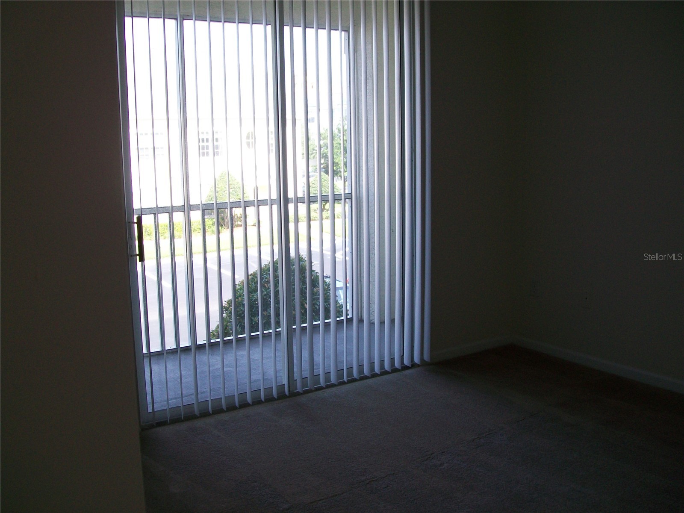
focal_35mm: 36
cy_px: 256
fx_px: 711
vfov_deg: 39.7
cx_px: 342
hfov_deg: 51.4
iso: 64
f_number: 2.7
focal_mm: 6
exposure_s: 1/100
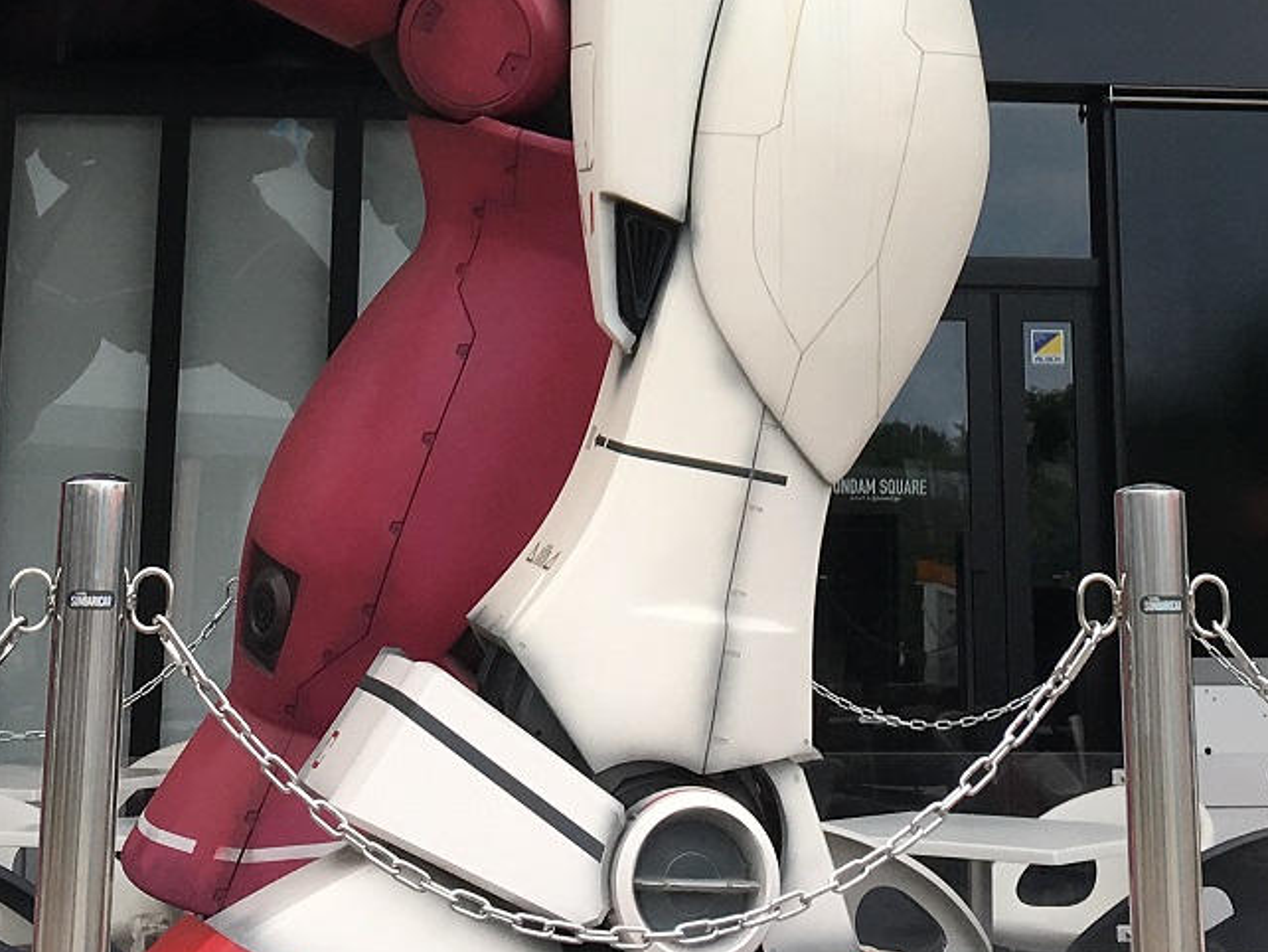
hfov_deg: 21.5
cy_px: -440
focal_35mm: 91
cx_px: 721
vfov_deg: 15.1
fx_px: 3335
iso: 25
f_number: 2.2
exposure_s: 1/657
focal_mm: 4.15
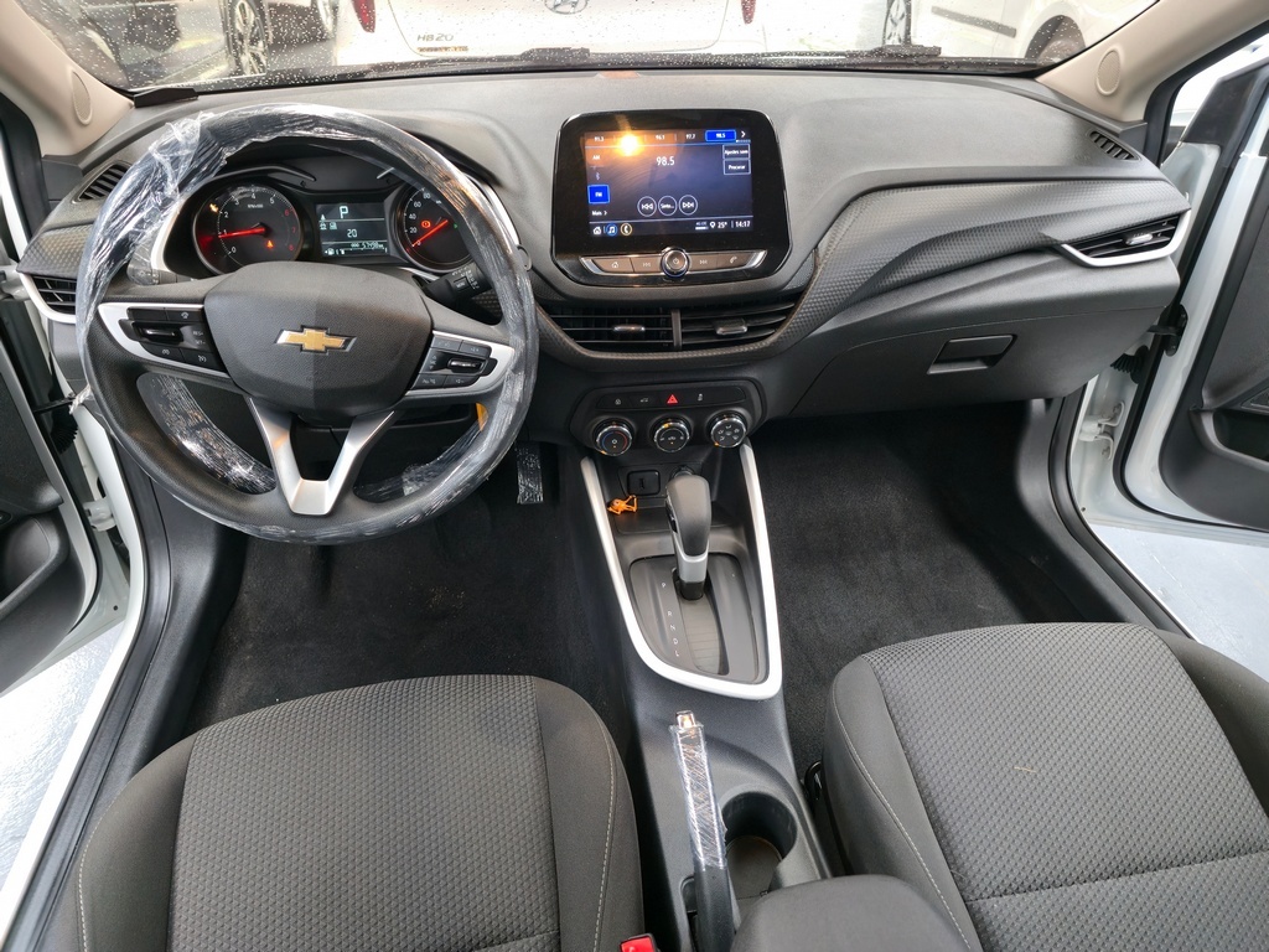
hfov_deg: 73.9
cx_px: 634
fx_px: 843
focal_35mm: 23
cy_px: 476
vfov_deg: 58.9
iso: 200
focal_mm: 6.3
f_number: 1.7
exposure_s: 1/40
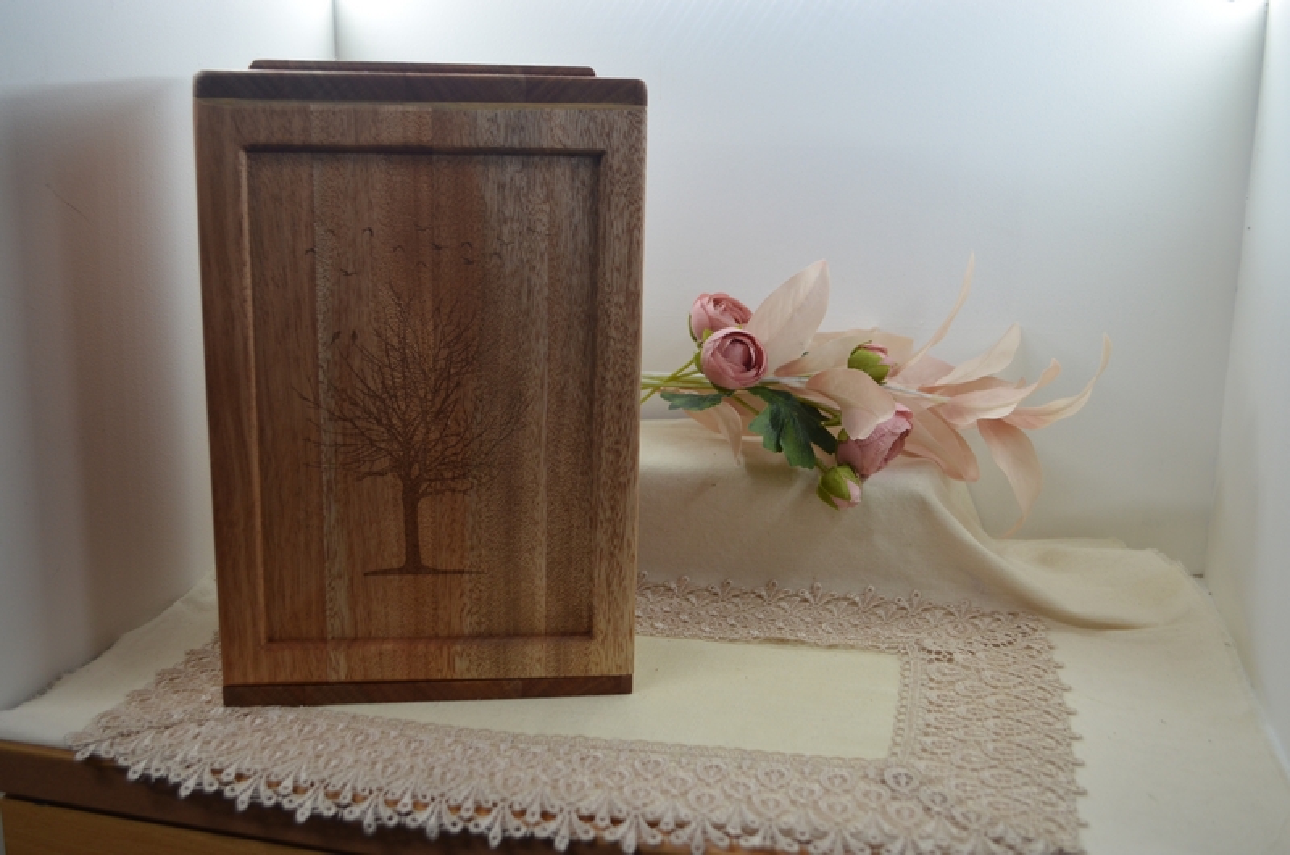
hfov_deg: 49.6
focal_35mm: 39
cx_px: 645
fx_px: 1395
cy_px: 428
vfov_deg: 34.1
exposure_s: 1/80
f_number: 4.2
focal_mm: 26
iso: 400
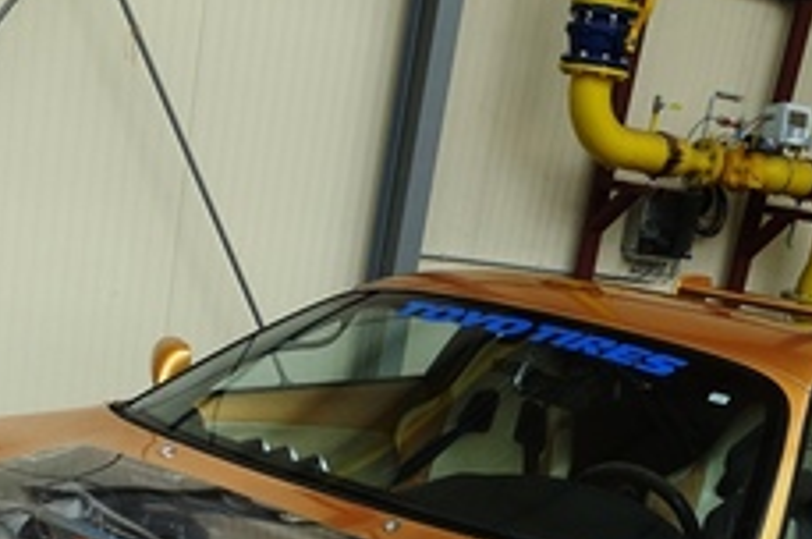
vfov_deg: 20.0
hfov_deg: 31.8
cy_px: 663
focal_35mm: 63
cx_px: 305
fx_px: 1419
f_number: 4
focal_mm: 8.8
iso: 125
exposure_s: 1/125
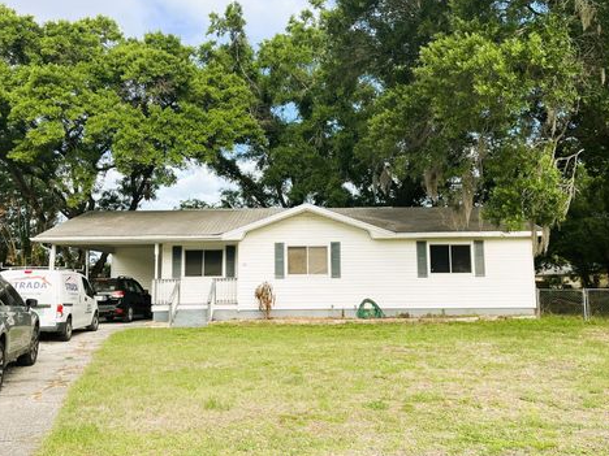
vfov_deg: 45.4
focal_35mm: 31
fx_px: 545
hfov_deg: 58.4
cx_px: 304
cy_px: 215
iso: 50
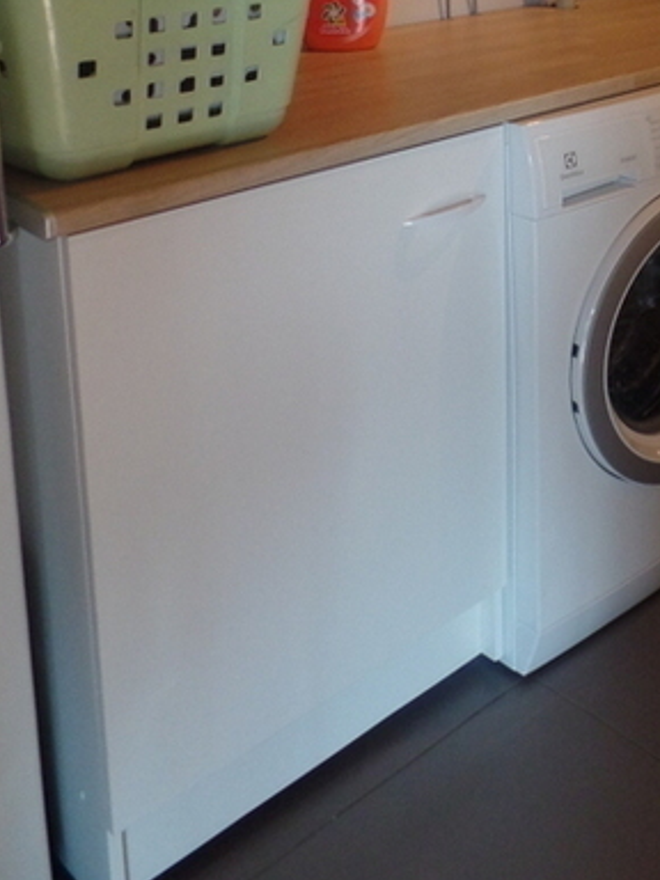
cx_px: 621
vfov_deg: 37.5
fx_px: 1169
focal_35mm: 46
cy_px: 32
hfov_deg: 29.9
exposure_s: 1/30
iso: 240
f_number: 2.8
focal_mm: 4.1
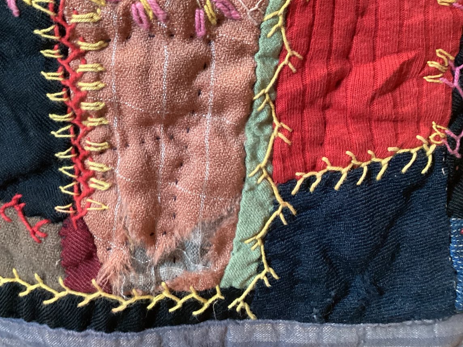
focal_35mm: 41
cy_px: 130
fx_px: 548
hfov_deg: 45.1
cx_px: 157
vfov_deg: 34.9
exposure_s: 1/25
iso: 400
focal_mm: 3.3
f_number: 2.4
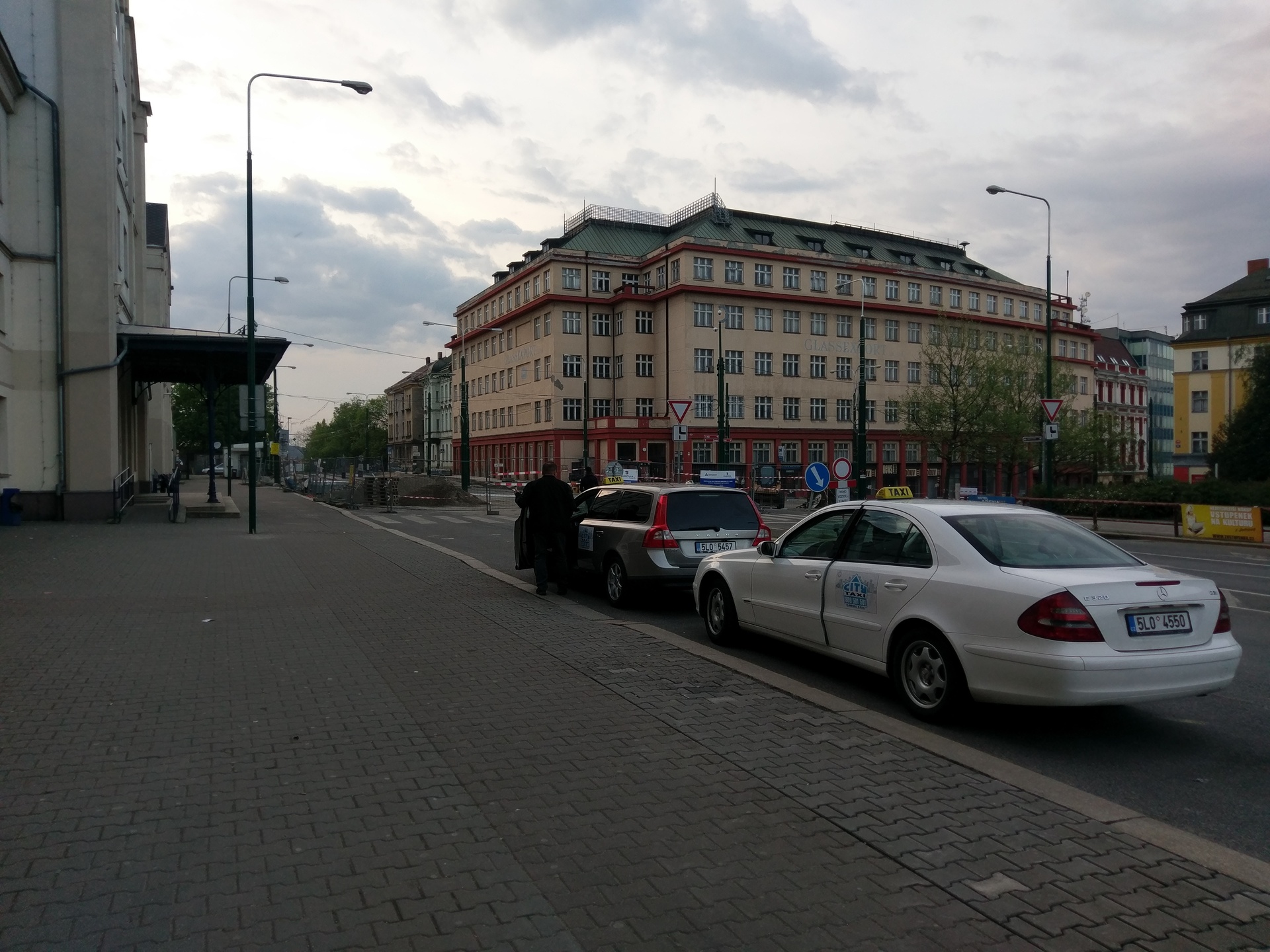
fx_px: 954
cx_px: 635
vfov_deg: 53.1
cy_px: 476
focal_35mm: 26
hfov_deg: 67.3
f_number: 1.8
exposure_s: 1/153
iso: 100
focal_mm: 4.58
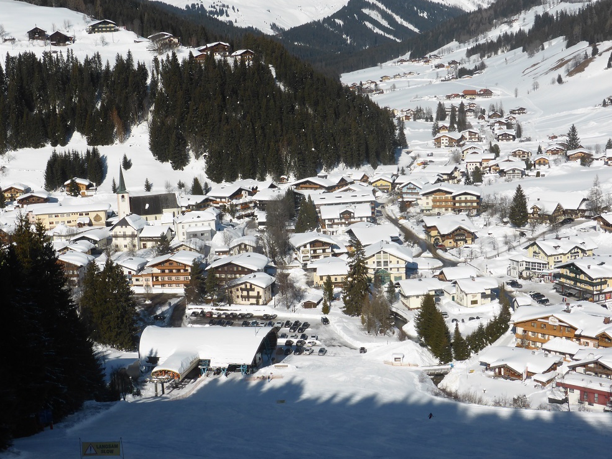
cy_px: 223
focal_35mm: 51
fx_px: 902
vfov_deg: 28.6
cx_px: 303
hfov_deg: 37.5
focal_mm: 8.5
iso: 100
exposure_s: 1/2000
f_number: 4.5
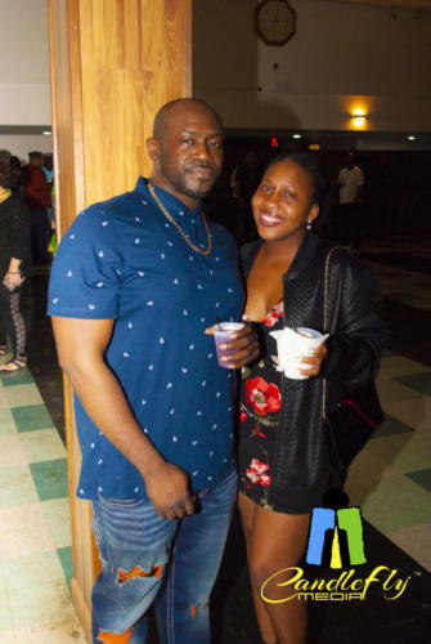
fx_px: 644
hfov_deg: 37.0
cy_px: 322
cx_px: 216
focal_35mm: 36
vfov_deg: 53.1
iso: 200
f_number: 4
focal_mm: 24
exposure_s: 1/60
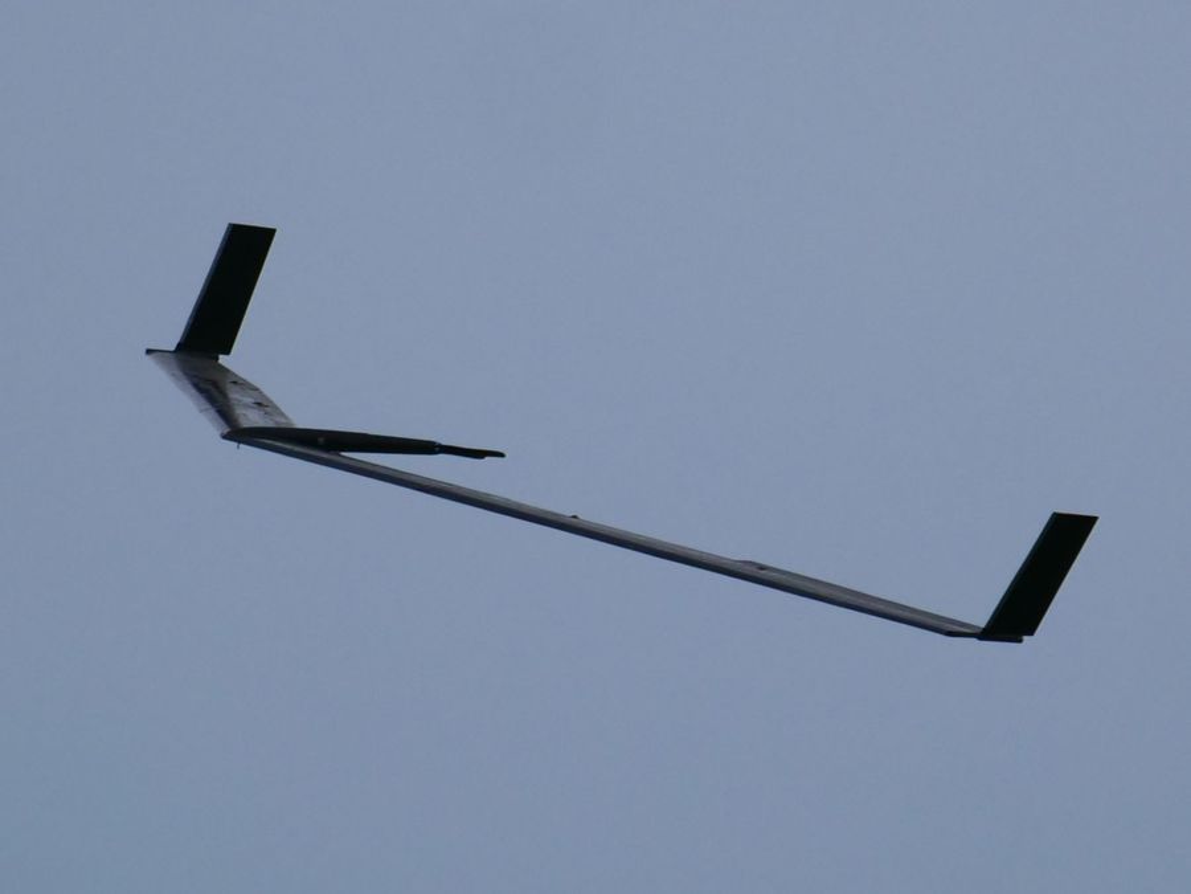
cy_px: 447
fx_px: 27525
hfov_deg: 2.5
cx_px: 596
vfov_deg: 1.9
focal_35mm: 800
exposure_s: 1/800
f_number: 6.3
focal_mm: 400
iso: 200
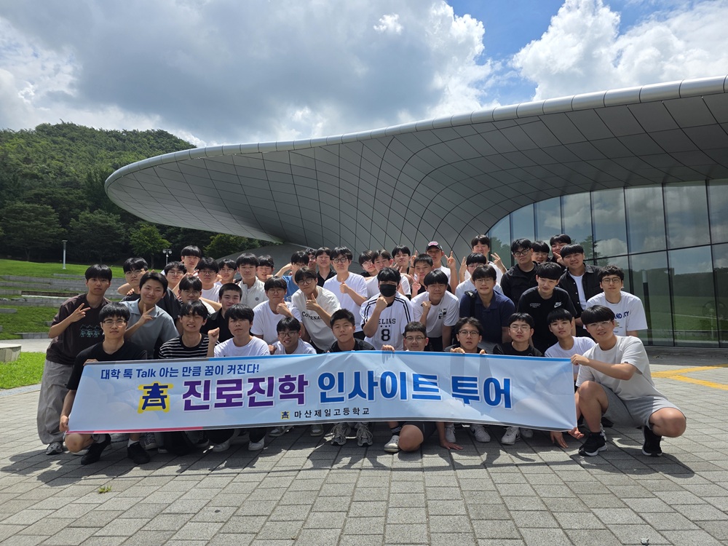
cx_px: 364
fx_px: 484
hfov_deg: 73.9
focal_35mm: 23
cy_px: 273
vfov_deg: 58.9
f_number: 1.7
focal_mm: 6.3
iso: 80
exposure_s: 1/7626
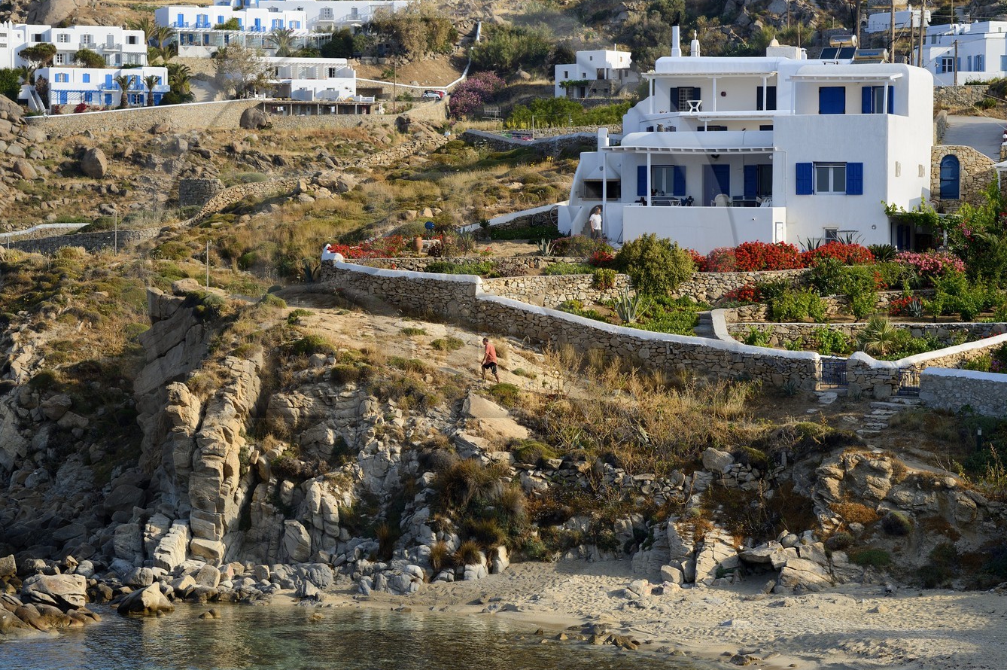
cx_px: 427
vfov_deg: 11.2
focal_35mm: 122
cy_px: 296
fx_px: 3410
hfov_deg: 16.8
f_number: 9
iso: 200
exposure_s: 1/250
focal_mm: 102
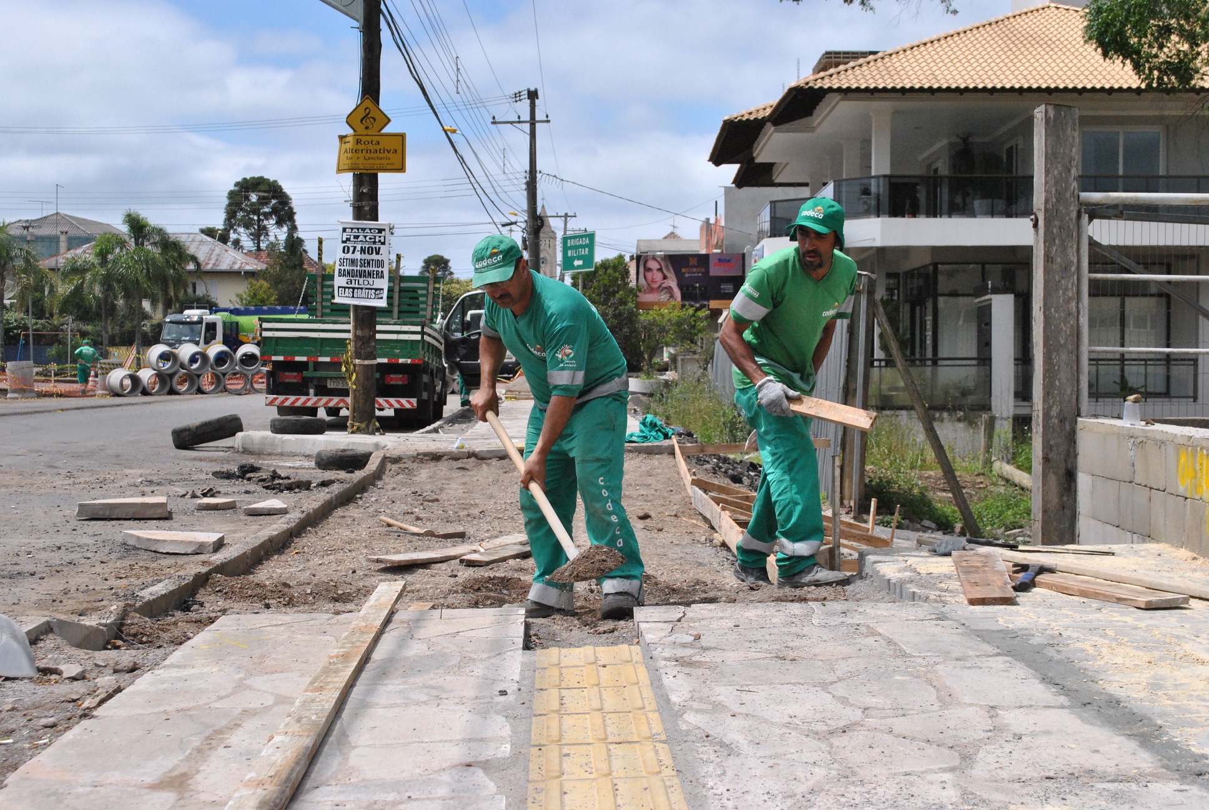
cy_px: 405
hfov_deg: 41.1
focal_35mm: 48
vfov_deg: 28.2
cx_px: 604
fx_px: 1614
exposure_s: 1/4000
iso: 900
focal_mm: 32
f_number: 7.1
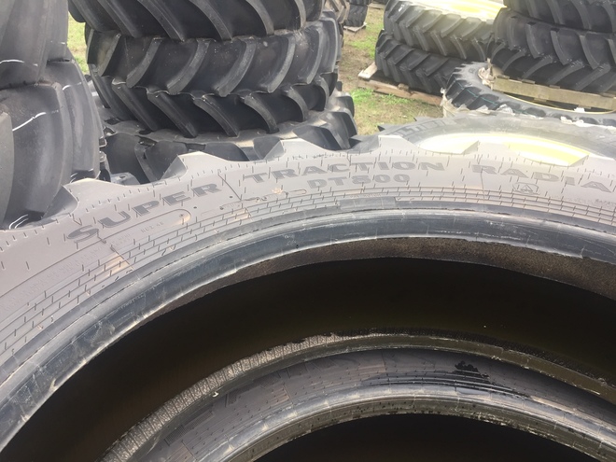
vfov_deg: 48.2
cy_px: 231
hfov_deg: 61.7
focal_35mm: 29
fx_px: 516
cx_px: 308
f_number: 2.2
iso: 40
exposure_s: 1/100
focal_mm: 4.15
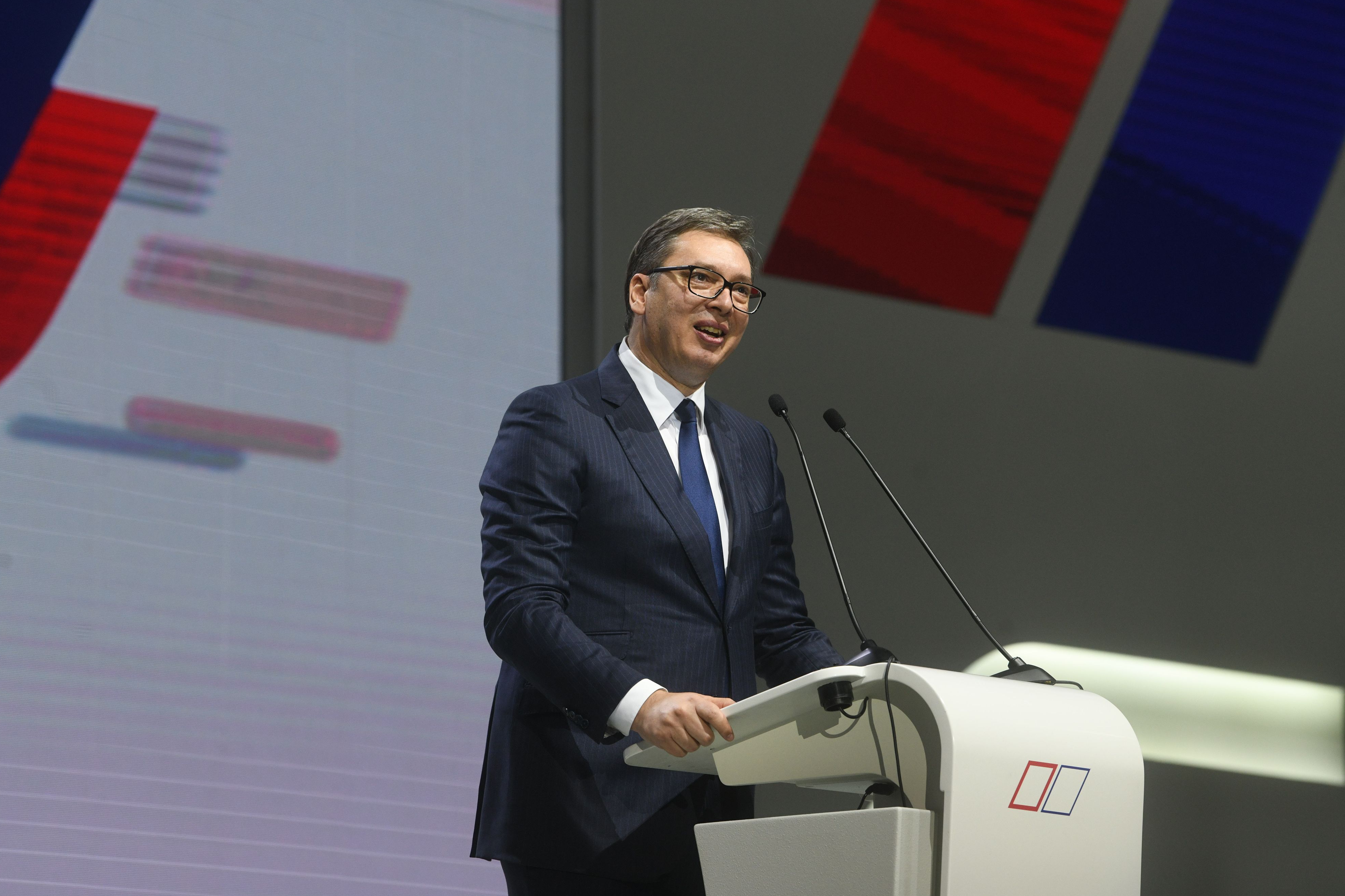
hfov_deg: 11.0
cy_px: 451
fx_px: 6986
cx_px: 676
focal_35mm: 187
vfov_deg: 7.3
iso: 1250
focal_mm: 185
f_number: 5.6
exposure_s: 1/250
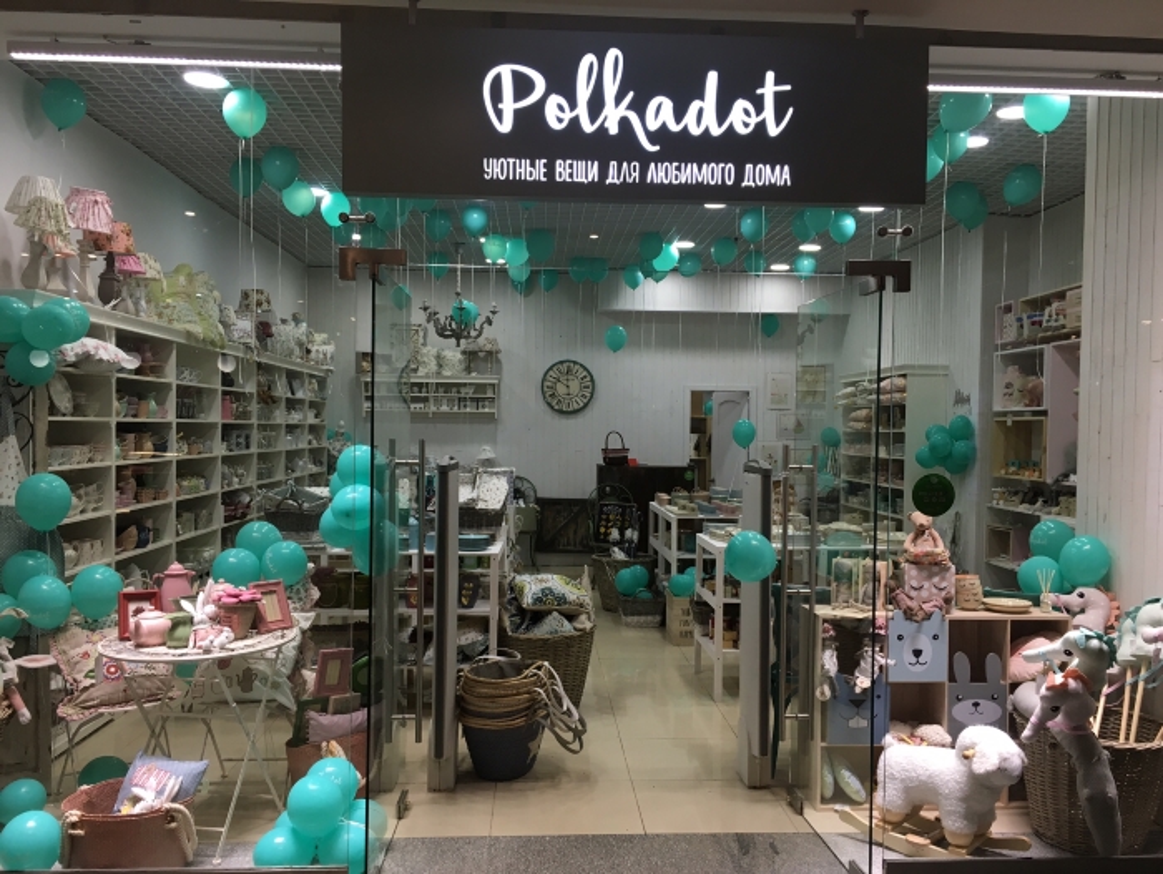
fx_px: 975
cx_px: 582
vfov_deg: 48.3
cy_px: 437
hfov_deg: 61.6
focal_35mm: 29
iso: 25
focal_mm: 4.15
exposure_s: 1/33
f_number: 2.2
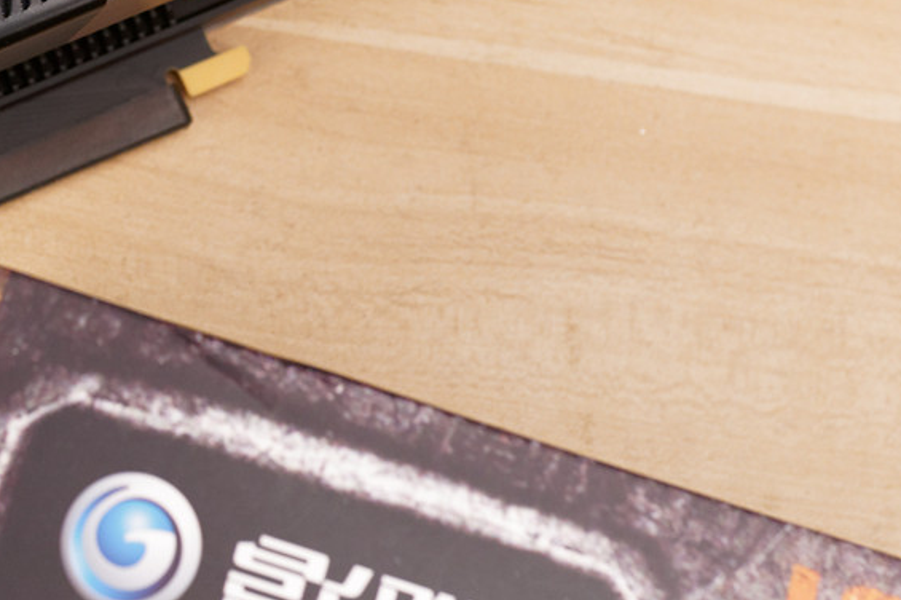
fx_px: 2976
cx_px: 172
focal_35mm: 119
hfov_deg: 17.1
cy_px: -101
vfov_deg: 11.3
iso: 1000
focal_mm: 35
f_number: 4
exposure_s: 1/40
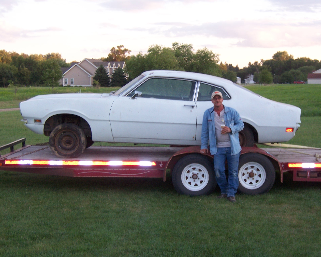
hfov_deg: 30.0
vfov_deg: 24.2
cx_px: 168
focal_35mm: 63
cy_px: 129
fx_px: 598
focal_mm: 10
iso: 140
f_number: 4
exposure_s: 1/90
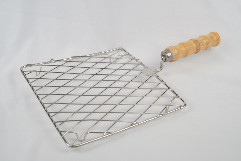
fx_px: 335
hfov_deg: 39.6
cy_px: 80
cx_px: 120
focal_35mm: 50
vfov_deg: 27.0
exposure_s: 1/100
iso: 400
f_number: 8
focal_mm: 50
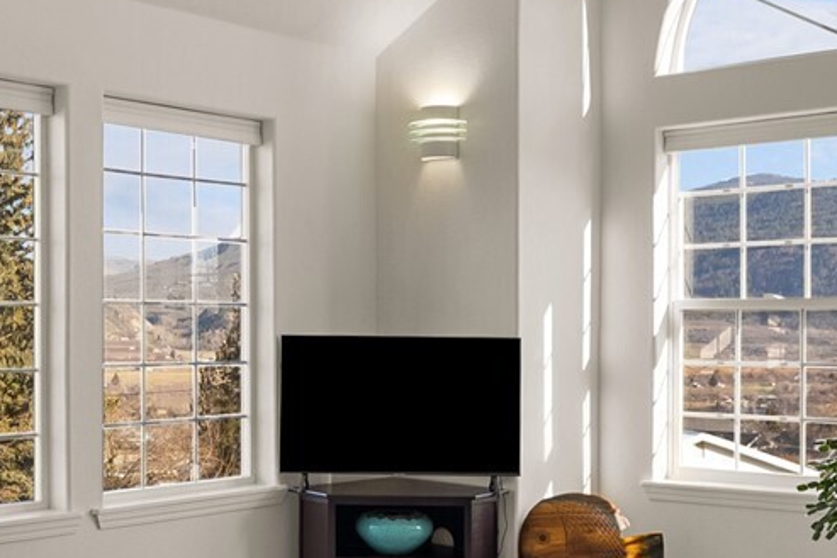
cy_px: 339
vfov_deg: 24.6
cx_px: 303
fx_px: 1279
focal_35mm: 55
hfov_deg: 36.0
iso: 100
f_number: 2.8
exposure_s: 1/10
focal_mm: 16
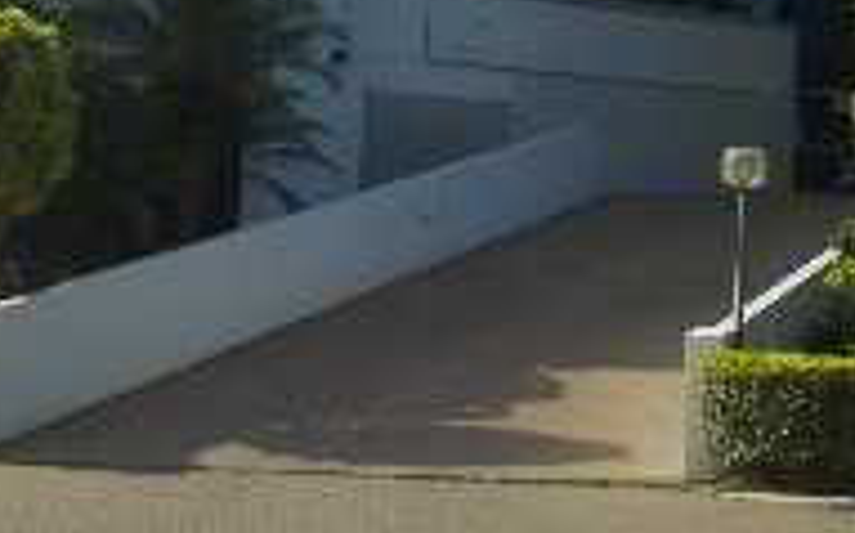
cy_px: -464
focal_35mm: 115
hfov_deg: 17.1
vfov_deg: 10.6
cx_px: 1110
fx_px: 2677
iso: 200
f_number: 7.1
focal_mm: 18
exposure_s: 1/200
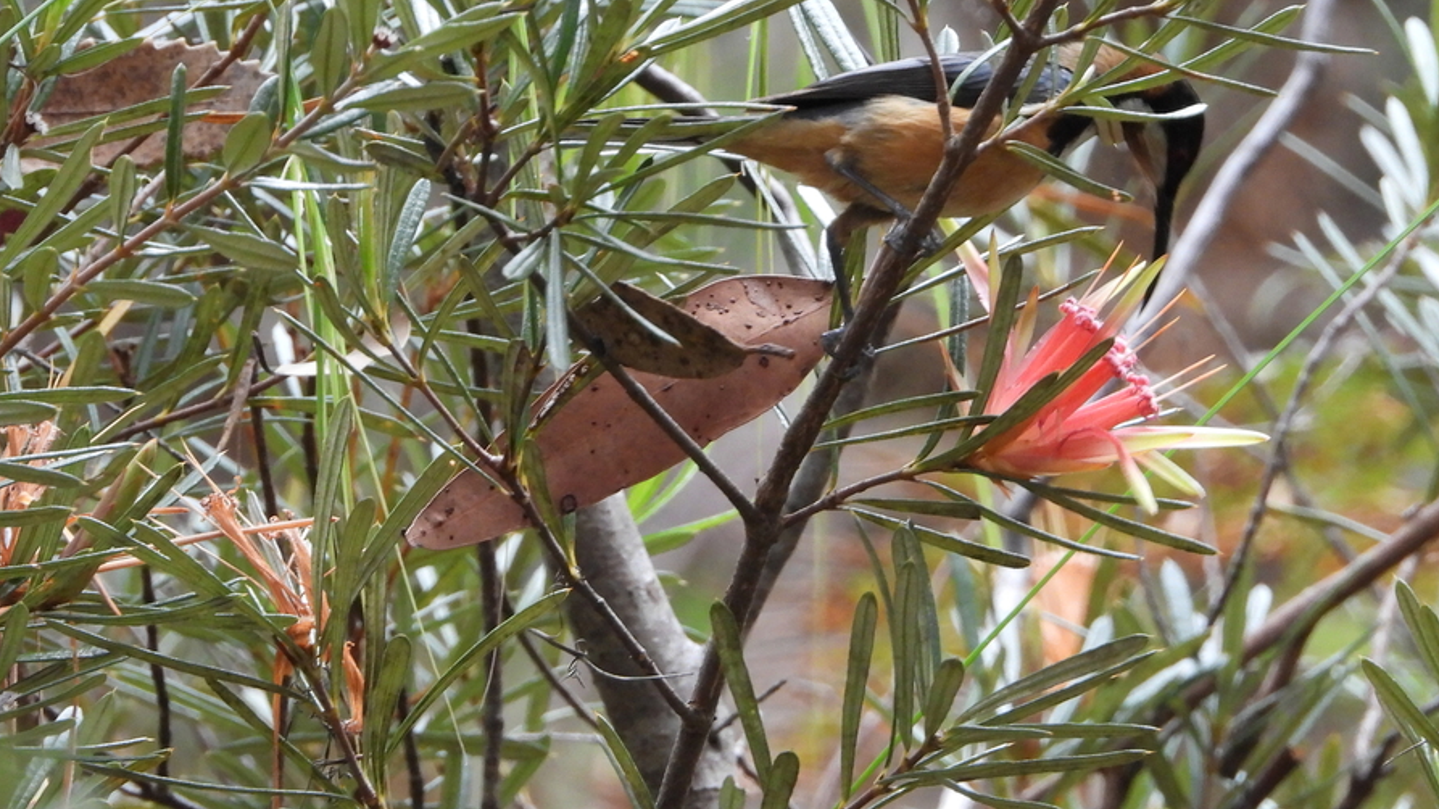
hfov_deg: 1.4
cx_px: 830
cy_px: 267
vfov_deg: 0.8
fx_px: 58371
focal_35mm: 1530
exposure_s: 1/125
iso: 640
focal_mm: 198
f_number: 5.6
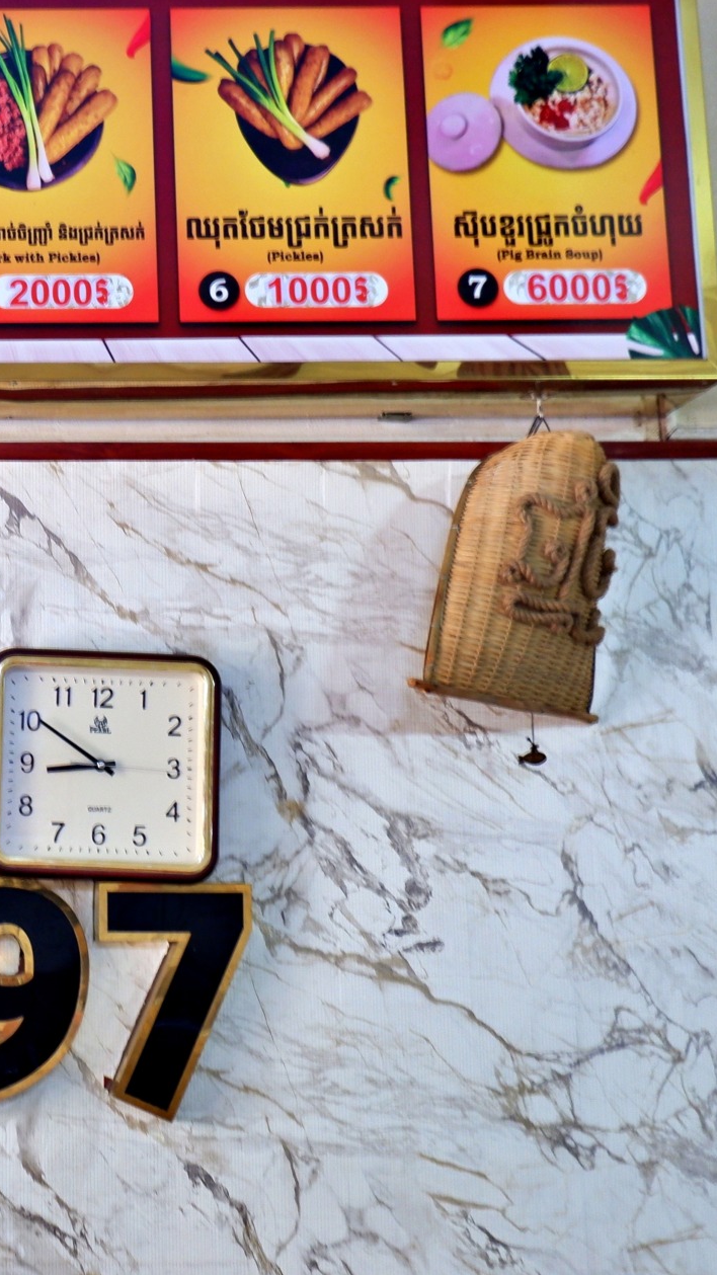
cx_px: -140
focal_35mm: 49
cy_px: 682
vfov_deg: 42.1
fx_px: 1656
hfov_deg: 22.5
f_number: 3.5
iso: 400
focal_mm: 15
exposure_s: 1/25
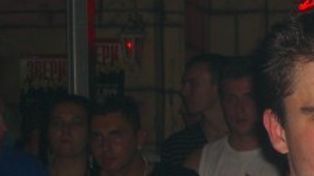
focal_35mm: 166
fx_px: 1382
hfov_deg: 12.5
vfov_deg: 7.2
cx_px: 416
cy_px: 243
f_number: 3.6
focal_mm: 11.8
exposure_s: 1/60
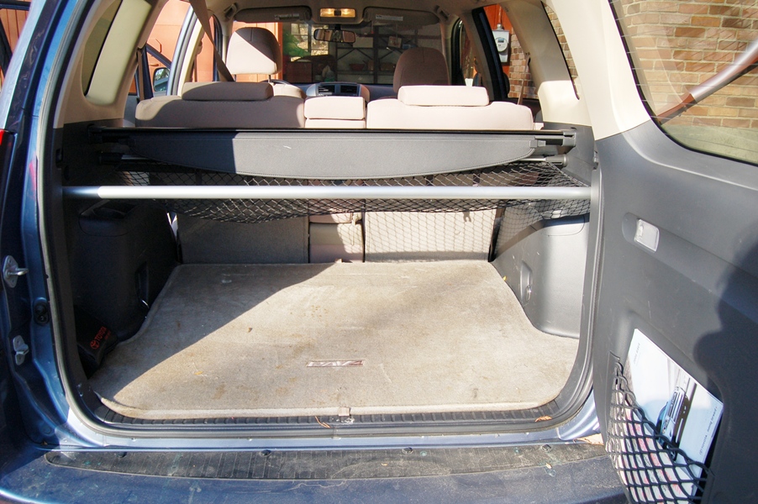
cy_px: 252
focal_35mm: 30
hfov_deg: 62.0
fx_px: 631
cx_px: 379
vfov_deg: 43.5
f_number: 7.1
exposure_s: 1/200
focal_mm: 20
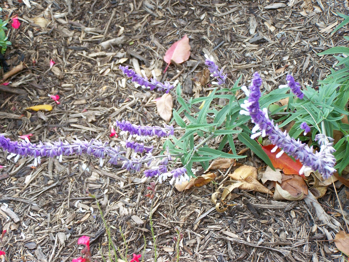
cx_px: 174
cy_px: 131
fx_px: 948
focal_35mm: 94
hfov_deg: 20.9
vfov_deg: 15.7
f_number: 3.2
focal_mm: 15.6
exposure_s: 1/125
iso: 80
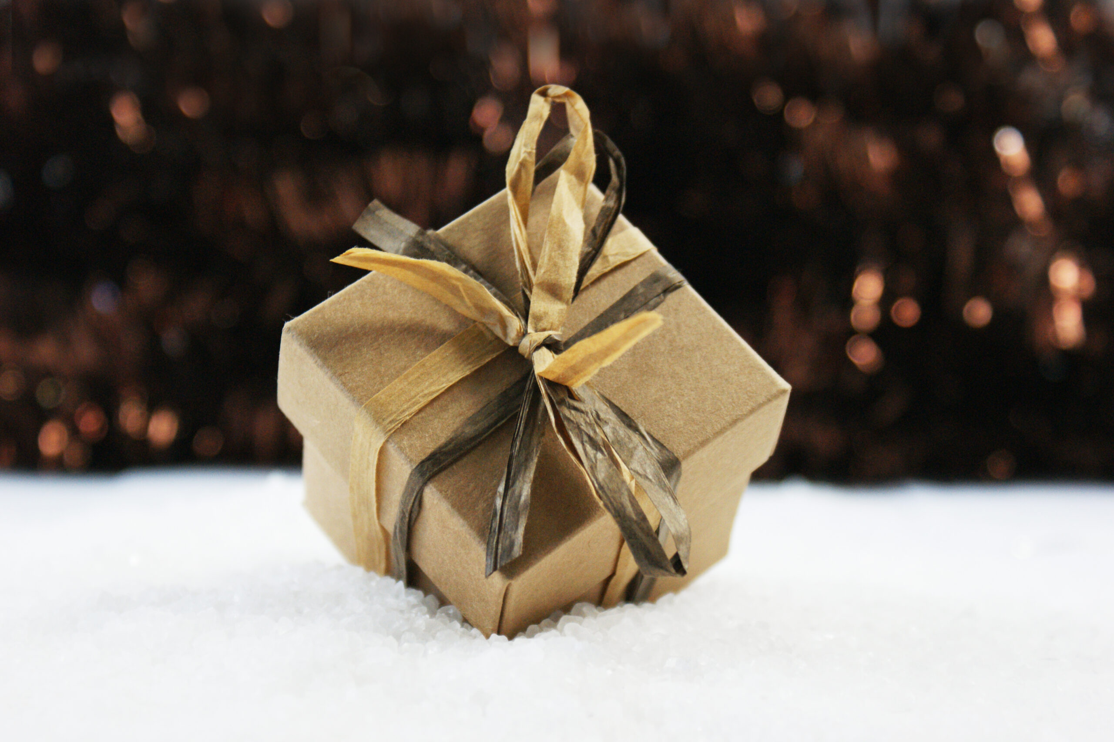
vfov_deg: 13.0
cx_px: 557
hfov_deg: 19.5
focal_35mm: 105
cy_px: 371
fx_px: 3247
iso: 400
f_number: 5.6
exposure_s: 1/80
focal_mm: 70
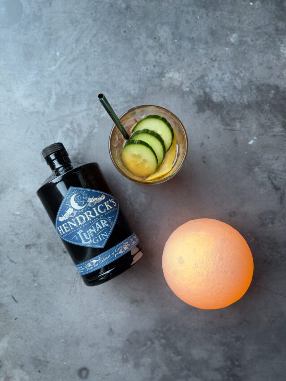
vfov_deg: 67.3
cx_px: 143
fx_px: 286
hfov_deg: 53.1
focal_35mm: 26
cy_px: 190
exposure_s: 1/105
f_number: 1.6
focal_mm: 5.1
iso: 125
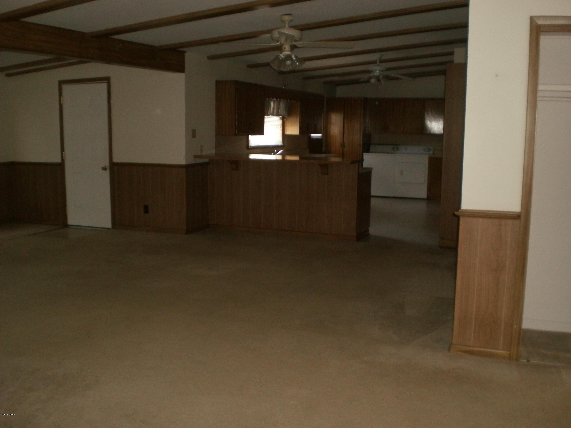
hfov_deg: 51.4
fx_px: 594
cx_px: 286
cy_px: 214
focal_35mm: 36
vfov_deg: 39.7
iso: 320
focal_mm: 6.3
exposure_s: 1/30
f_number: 3.1
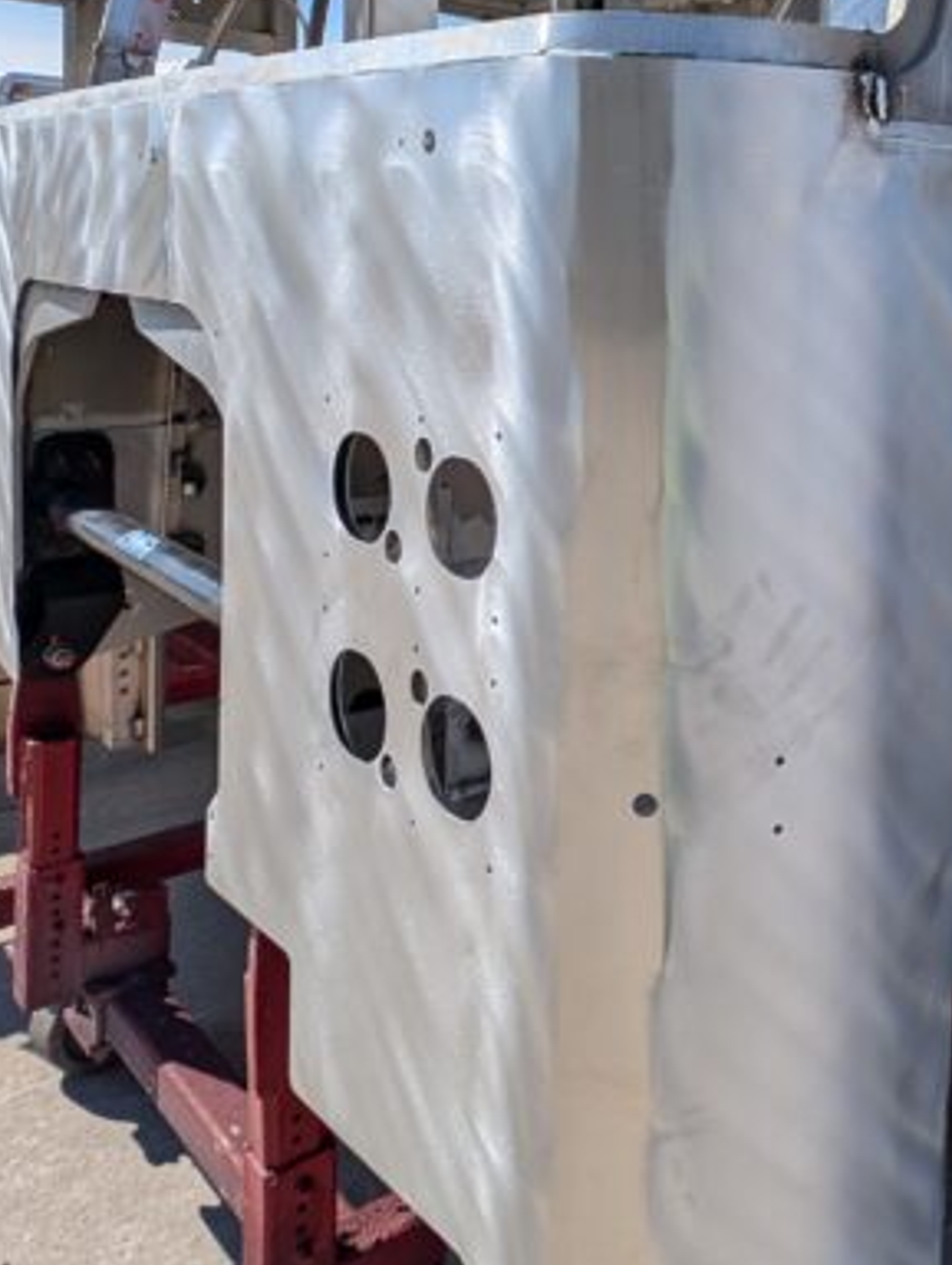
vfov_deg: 54.2
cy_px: 320
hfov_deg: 38.4
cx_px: 987
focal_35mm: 32
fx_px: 1171
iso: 44
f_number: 1.95
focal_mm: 2.23
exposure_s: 1/3049
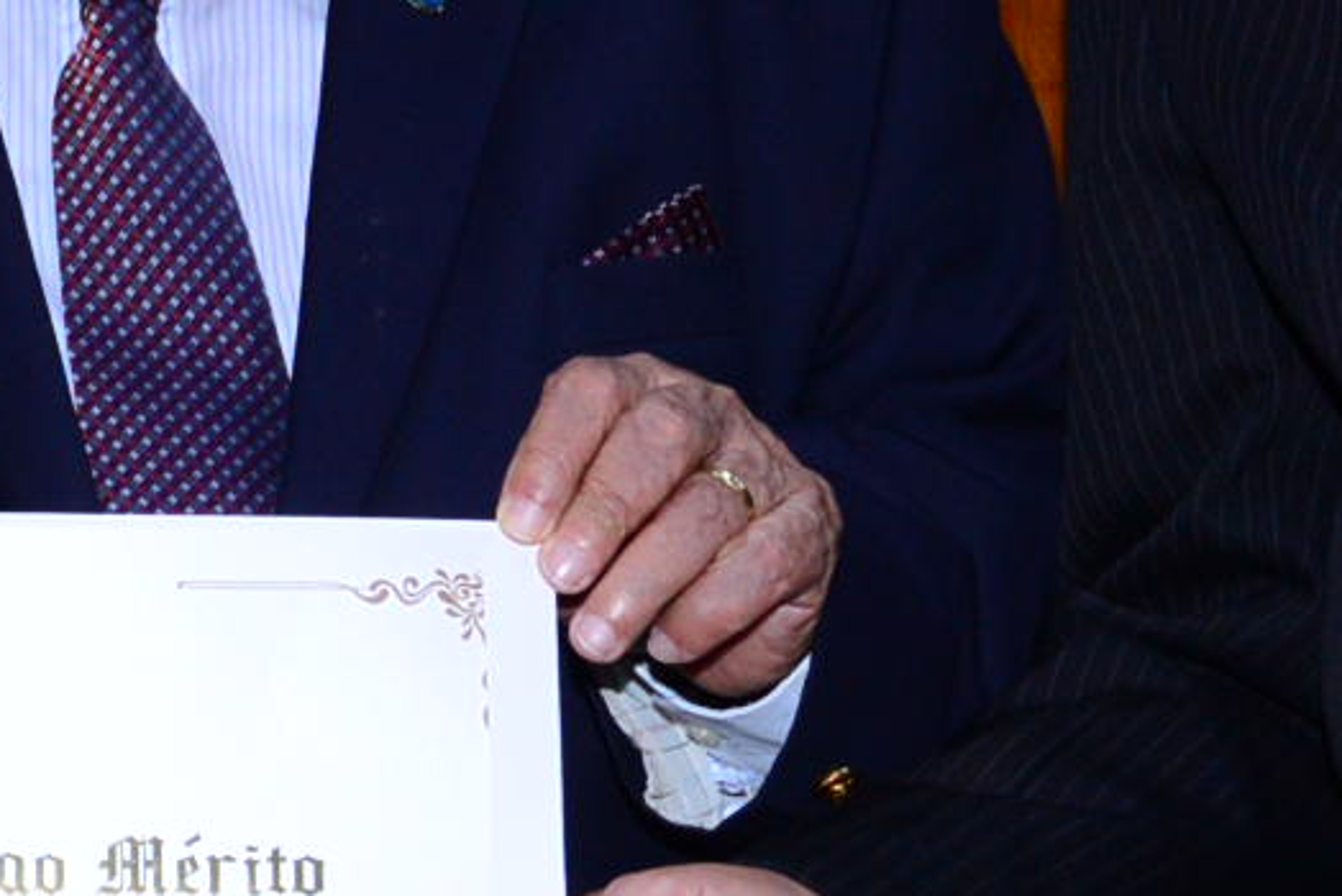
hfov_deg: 10.1
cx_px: -318
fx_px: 7497
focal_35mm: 201
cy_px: 420
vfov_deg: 6.8
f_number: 5.6
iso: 1600
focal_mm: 35
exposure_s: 1/125
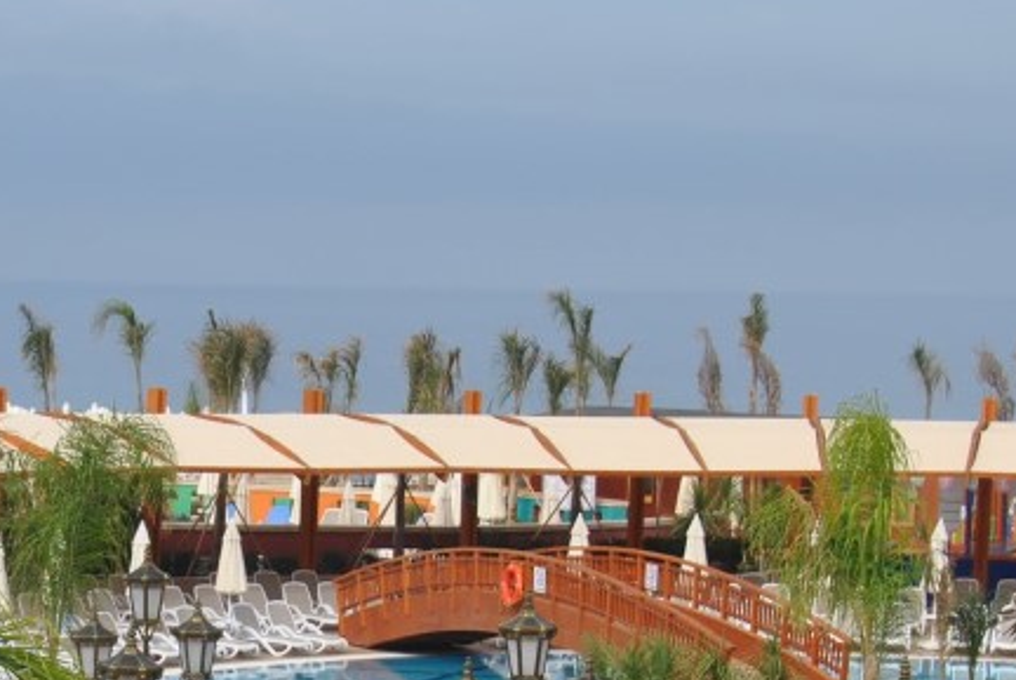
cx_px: 135
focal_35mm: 139
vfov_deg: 9.7
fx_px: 3936
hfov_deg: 14.6
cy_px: 805
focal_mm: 35
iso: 100
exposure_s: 1/250
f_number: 8
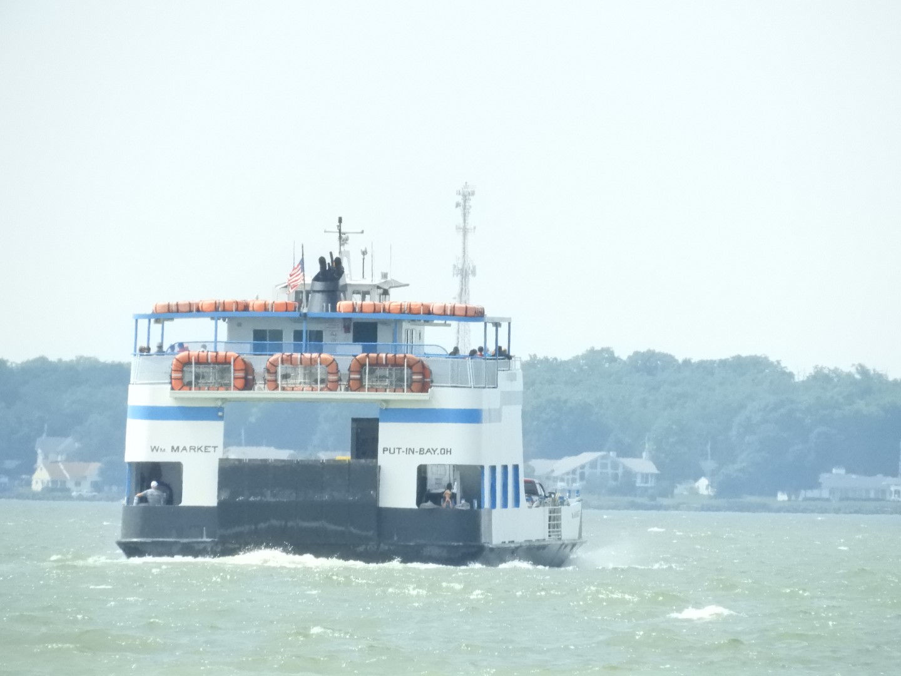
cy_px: 338
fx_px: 26028
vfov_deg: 1.5
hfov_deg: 2.0
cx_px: 450
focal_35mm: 1000
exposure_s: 1/2500
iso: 1600
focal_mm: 179.2
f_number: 8
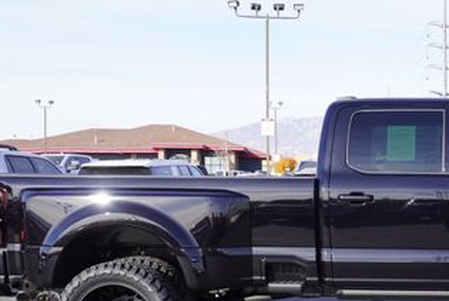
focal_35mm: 64
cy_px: 260
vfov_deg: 20.9
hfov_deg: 30.1
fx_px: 800
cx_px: 396
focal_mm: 21
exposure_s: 1/125
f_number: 8
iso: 100
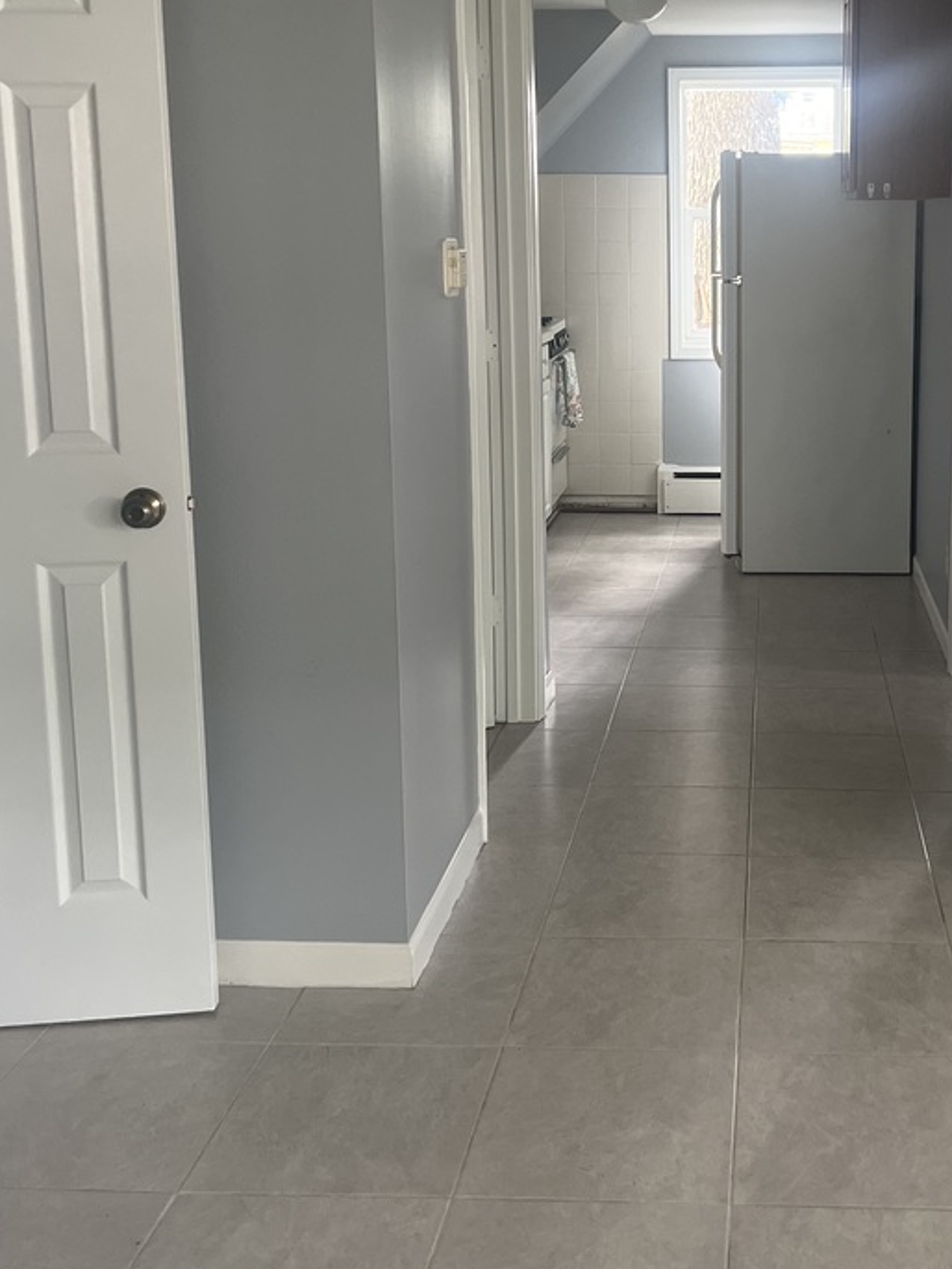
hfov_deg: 34.5
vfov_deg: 45.3
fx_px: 1503
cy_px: 458
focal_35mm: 41
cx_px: 700
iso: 400
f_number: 1.5
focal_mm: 5.7
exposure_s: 1/60
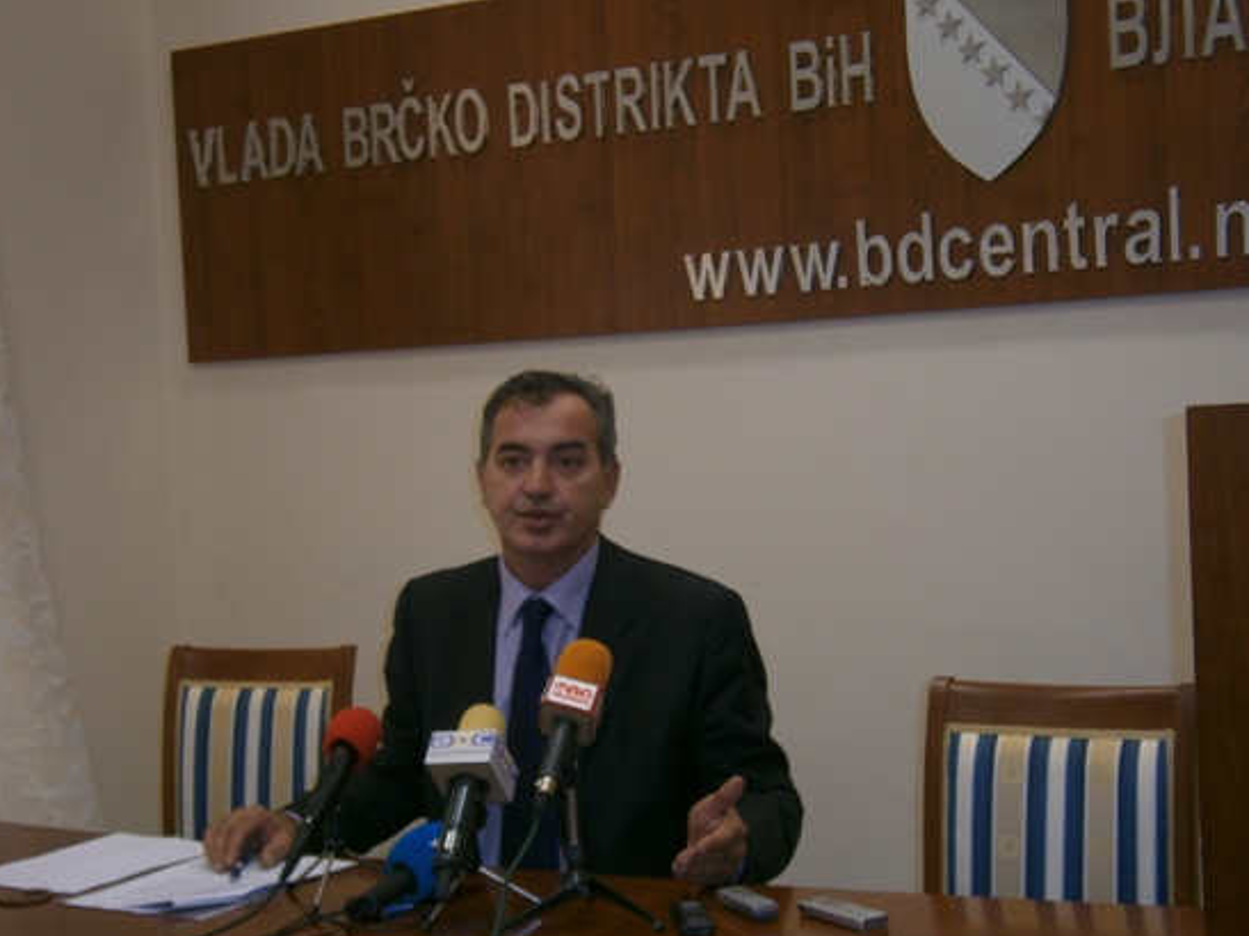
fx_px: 1984
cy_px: 546
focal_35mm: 55
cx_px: 559
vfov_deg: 26.5
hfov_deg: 34.9
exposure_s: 1/40
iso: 80
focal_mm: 8.3
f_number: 3.4
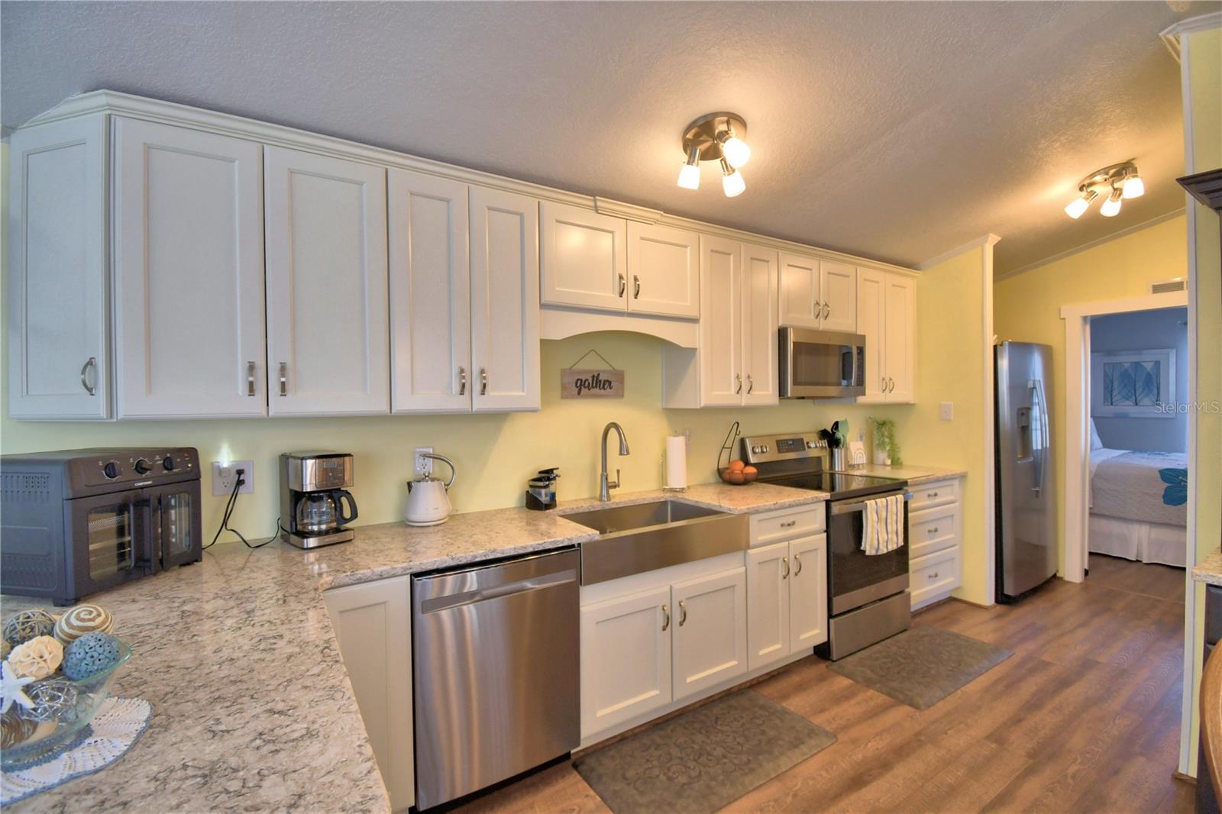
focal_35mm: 15
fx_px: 509
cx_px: 611
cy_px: 407
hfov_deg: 100.4
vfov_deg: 77.3
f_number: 4.5
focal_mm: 10
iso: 400
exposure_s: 1/125
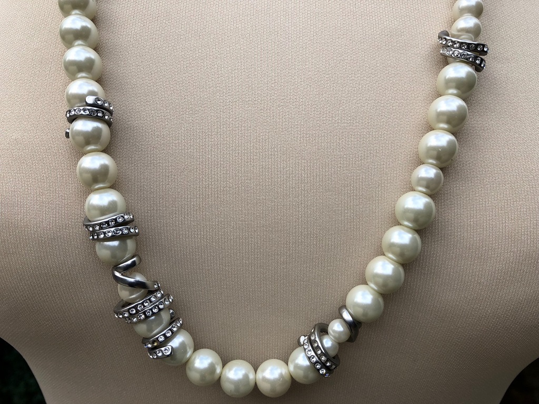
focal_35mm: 28
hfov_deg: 63.4
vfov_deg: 49.7
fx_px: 436
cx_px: 270
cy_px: 202
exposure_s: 1/666
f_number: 1.8
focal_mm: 3.99
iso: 20
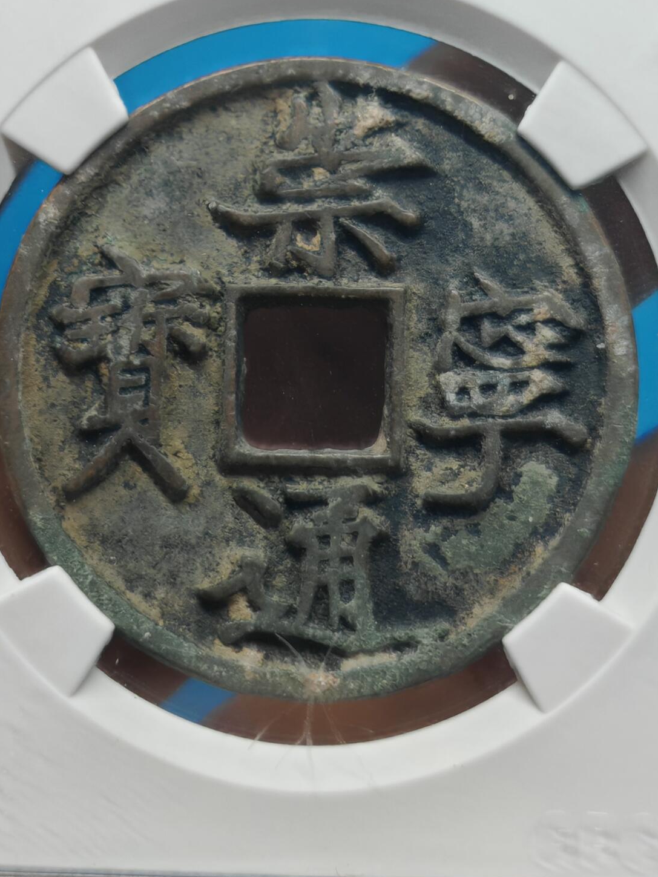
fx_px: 2990
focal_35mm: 118
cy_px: 393
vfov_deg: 16.7
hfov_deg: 12.6
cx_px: 349
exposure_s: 1/130
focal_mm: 7.62
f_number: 1.6
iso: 50
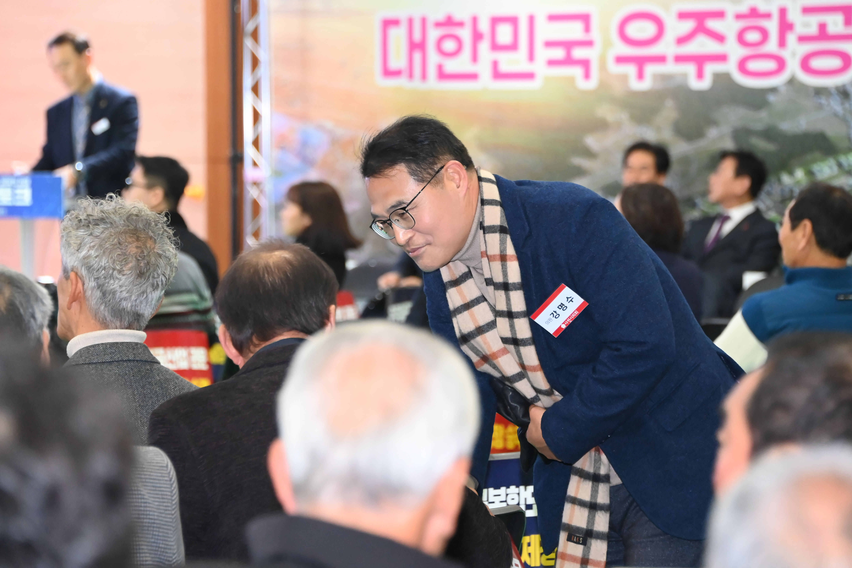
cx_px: 426
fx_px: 4023
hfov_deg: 12.1
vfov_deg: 8.1
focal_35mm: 170
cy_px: 284
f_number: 5.6
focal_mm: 170
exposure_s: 1/250
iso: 8000
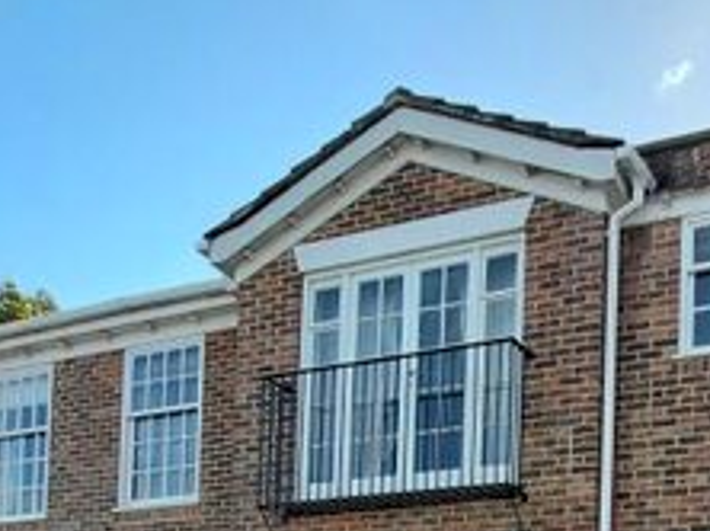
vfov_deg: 27.0
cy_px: 757
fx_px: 840
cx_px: 604
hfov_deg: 42.9
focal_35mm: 41
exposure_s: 1/304
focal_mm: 1.74
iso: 50
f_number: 2.2
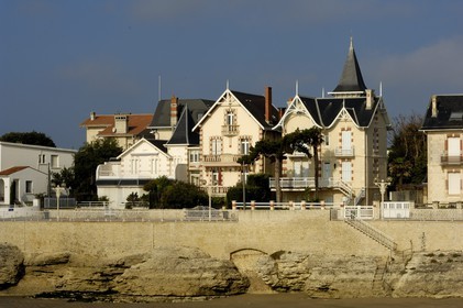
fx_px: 1349
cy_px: 154
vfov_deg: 13.0
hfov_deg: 19.5
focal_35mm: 105
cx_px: 232
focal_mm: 70
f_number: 13
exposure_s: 1/160
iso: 100
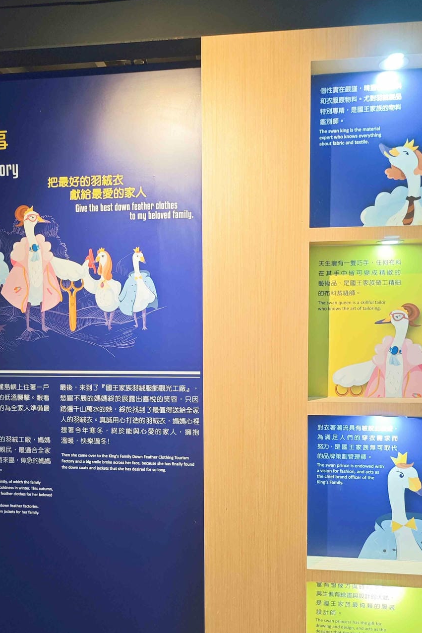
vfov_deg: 61.7
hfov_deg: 43.6
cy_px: 358
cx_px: 204
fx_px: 527
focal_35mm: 30
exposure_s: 1/60
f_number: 1.63
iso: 320
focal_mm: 8.72
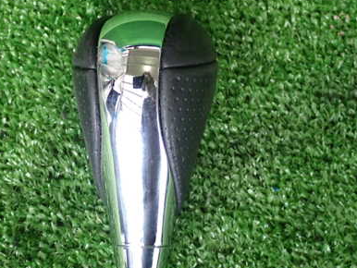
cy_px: 142
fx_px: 753
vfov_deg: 20.2
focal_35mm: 73
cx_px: 118
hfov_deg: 26.5
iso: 200
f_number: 3.1
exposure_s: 1/50
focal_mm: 8.4
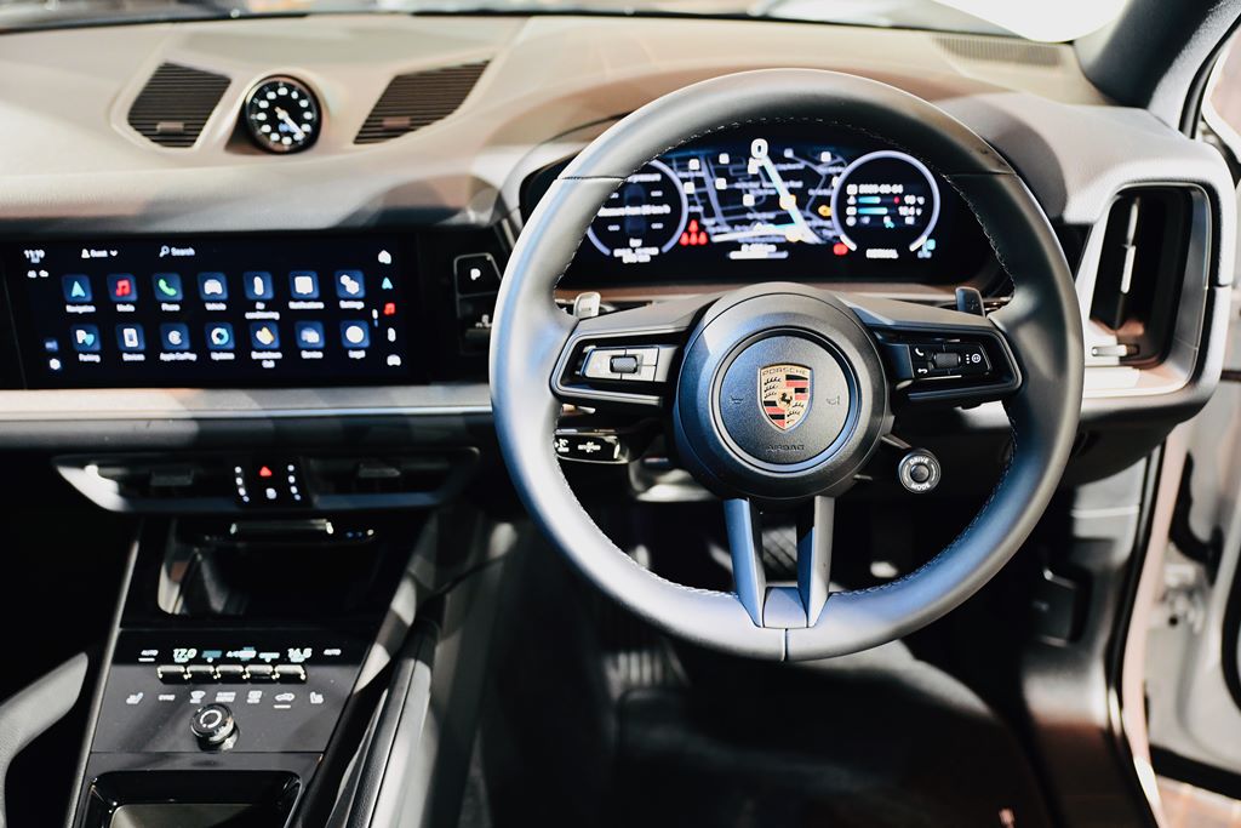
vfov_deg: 37.9
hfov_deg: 54.4
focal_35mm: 35
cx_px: 620
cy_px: 414
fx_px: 1207
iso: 2500
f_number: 2.8
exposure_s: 1/25
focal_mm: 35
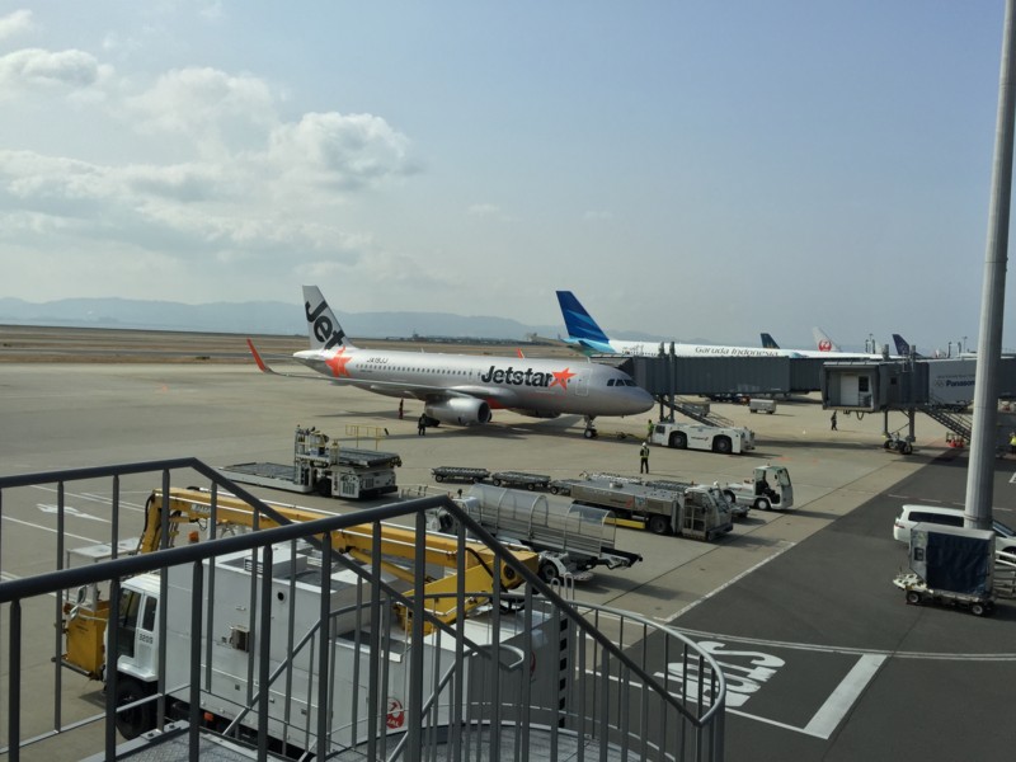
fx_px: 851
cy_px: 381
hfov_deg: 61.7
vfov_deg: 48.2
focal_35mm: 29
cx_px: 508
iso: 32
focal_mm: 4.15
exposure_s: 1/3049
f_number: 2.2
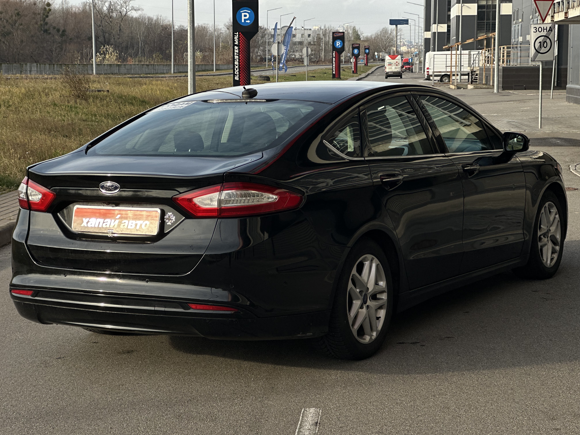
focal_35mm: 77
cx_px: 290
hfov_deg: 25.3
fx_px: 1290
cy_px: 218
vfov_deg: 19.1
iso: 32
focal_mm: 9
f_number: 2.8
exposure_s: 1/392
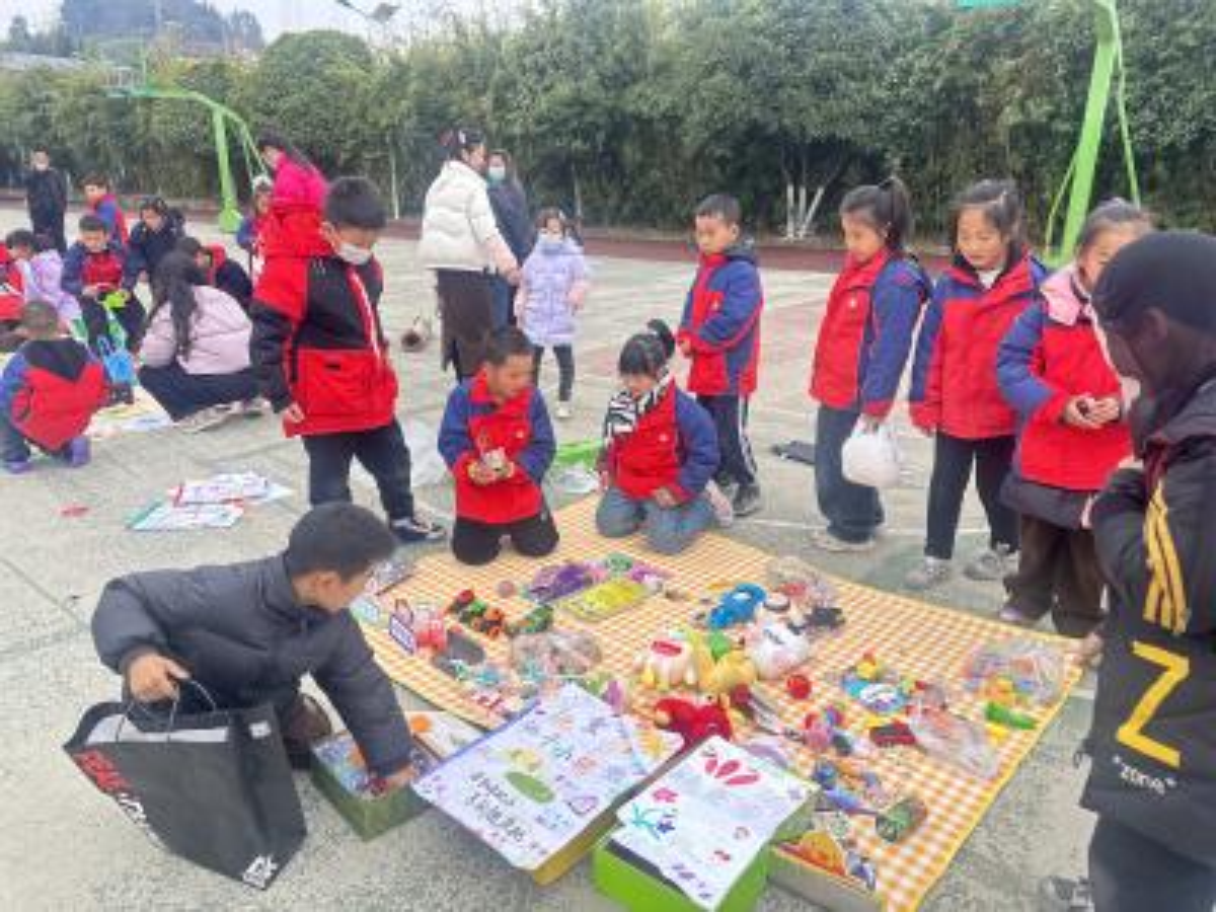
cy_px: 456
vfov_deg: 56.8
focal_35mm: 24
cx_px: 608
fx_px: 843
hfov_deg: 71.6
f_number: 1.78
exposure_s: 1/516
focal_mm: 6.86
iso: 80
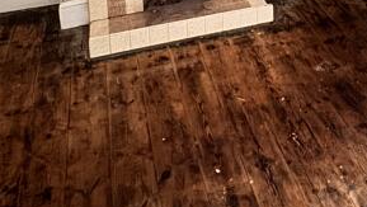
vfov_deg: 18.0
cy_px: -161
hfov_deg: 37.1
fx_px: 526
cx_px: 295
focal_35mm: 54
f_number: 2.2
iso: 1600
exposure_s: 1/4
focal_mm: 2.22
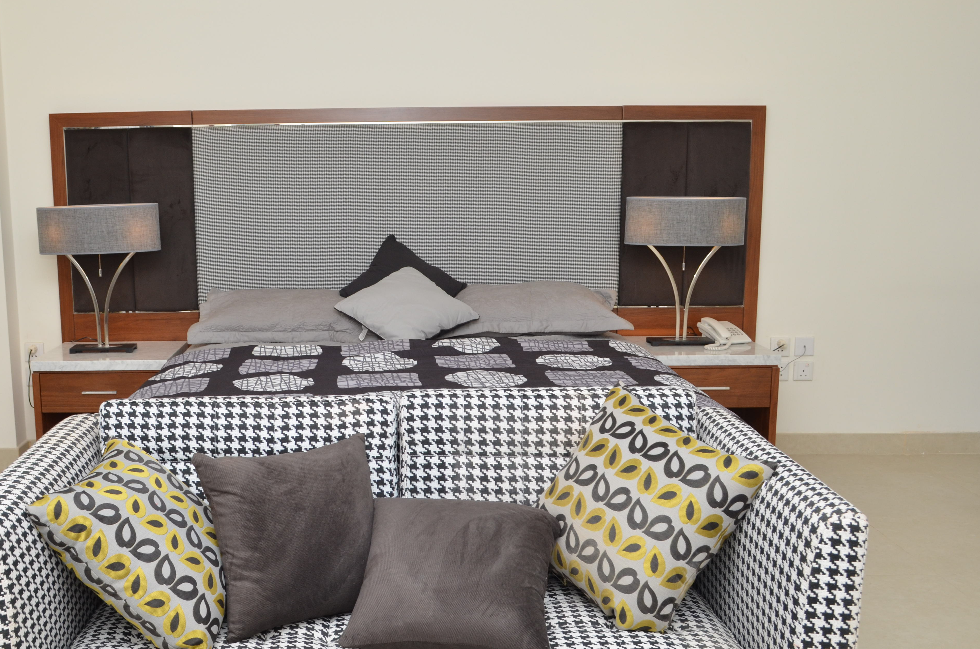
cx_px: 358
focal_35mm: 39
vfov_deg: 34.0
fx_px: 1059
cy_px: 367
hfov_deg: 49.1
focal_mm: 20
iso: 400
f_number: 8
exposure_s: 1/180
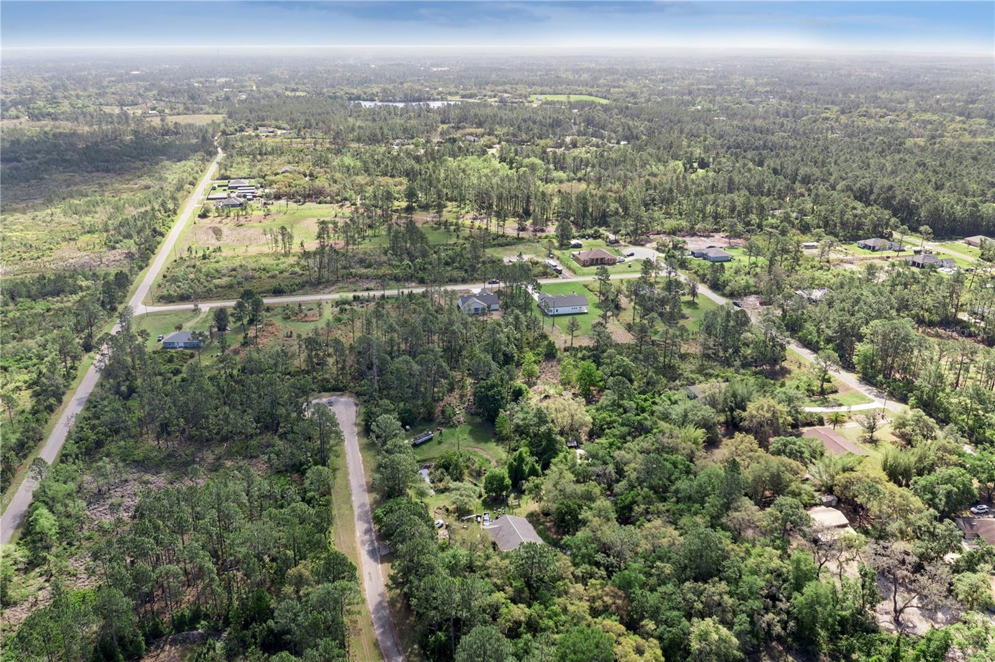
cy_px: 331
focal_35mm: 28
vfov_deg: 46.4
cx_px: 498
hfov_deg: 65.5
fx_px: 773
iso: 100
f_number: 5
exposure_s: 1/100
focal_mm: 10.3
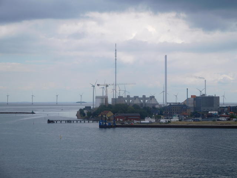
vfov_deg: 18.4
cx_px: 118
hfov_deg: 24.4
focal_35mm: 80
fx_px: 548
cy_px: 89
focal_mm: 14.3
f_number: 4.6
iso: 125
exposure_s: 1/1000
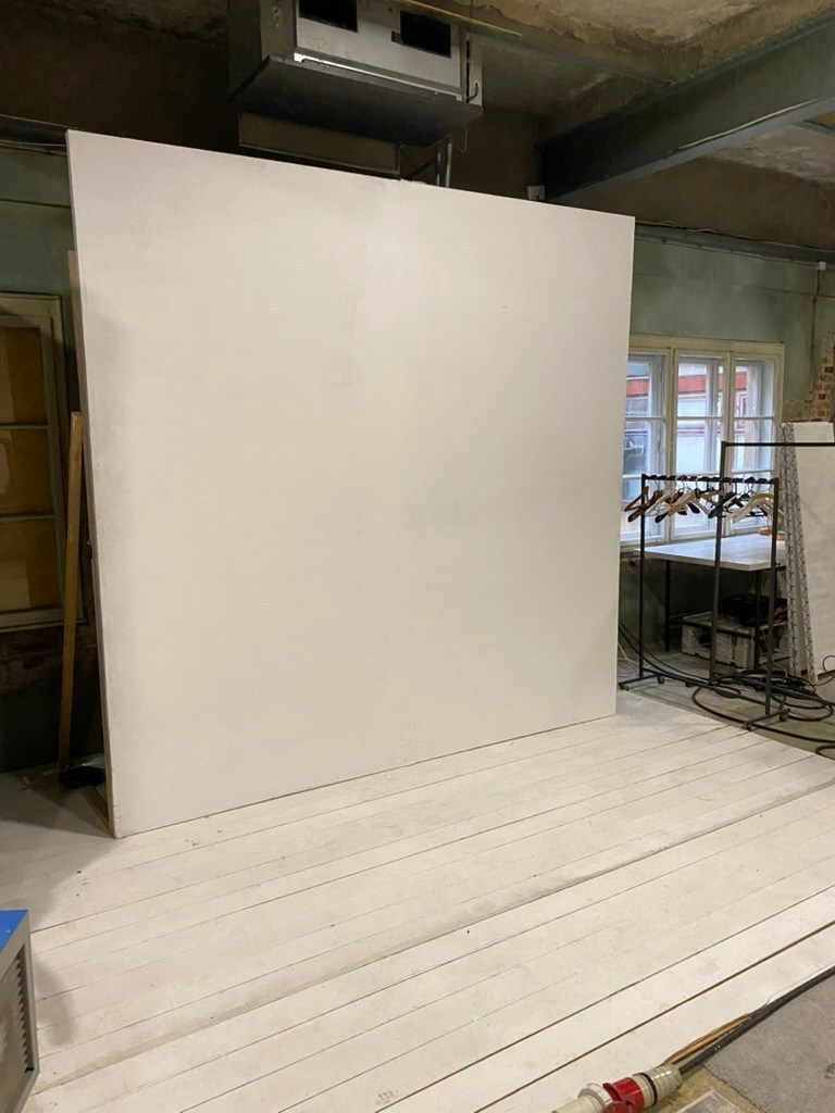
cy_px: 556
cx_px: 418
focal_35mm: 26
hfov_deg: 53.1
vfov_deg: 67.3
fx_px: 836
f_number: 1.8
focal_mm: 4.25
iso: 320
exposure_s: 1/50
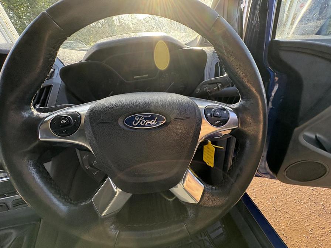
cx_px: 166
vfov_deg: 85.7
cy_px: 124
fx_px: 134
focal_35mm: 14
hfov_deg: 102.1
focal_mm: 2.22
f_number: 2.2
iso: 100
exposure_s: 1/137
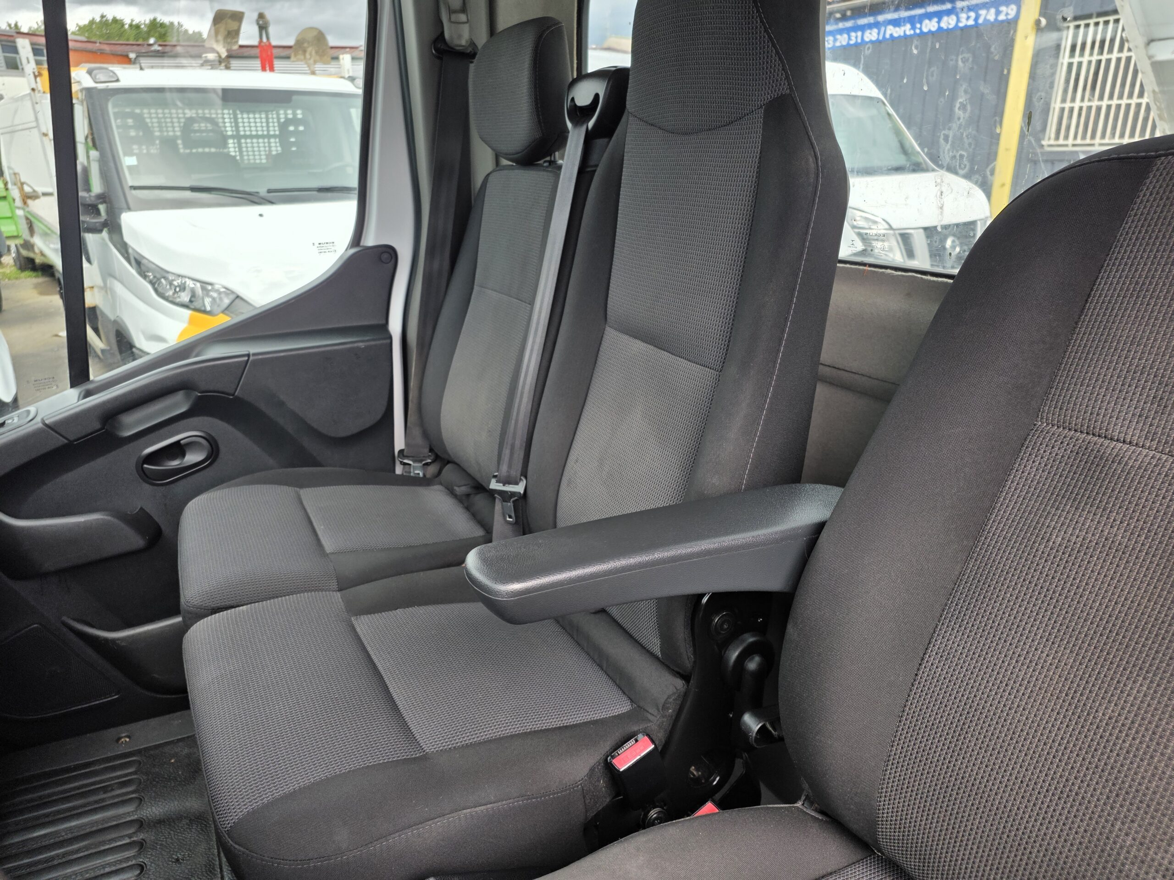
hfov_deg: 73.9
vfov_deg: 58.9
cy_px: 440
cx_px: 587
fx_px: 780
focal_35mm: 23
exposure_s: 1/180
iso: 32
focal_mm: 6.25
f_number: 1.7
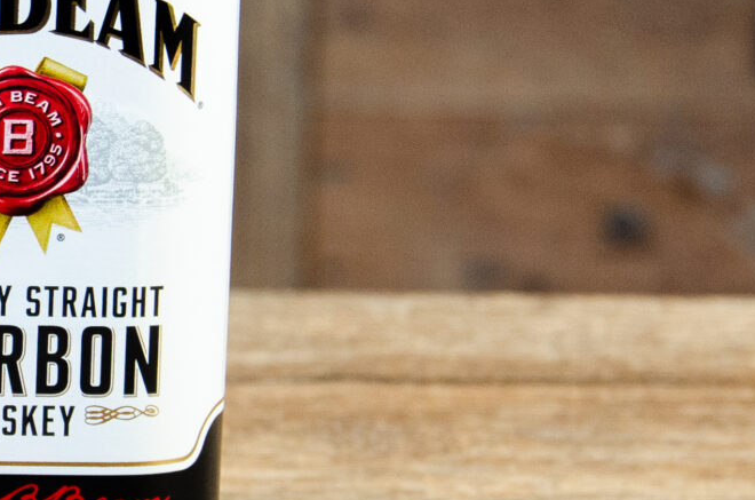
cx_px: -63
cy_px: -42
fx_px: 6090
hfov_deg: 7.1
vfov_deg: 4.7
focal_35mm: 291
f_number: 5
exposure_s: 1/30
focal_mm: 50
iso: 800
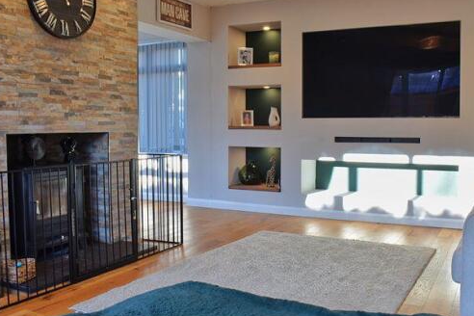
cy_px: 154
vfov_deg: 36.9
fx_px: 474
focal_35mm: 36
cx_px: 276
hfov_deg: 52.9
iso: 100
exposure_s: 1/5
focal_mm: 18
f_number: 13
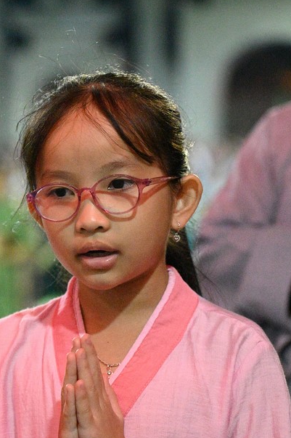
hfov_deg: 7.1
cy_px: 265
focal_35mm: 194
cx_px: 103
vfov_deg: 10.6
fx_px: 2356
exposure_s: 1/200
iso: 32000
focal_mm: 120
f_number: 4.5
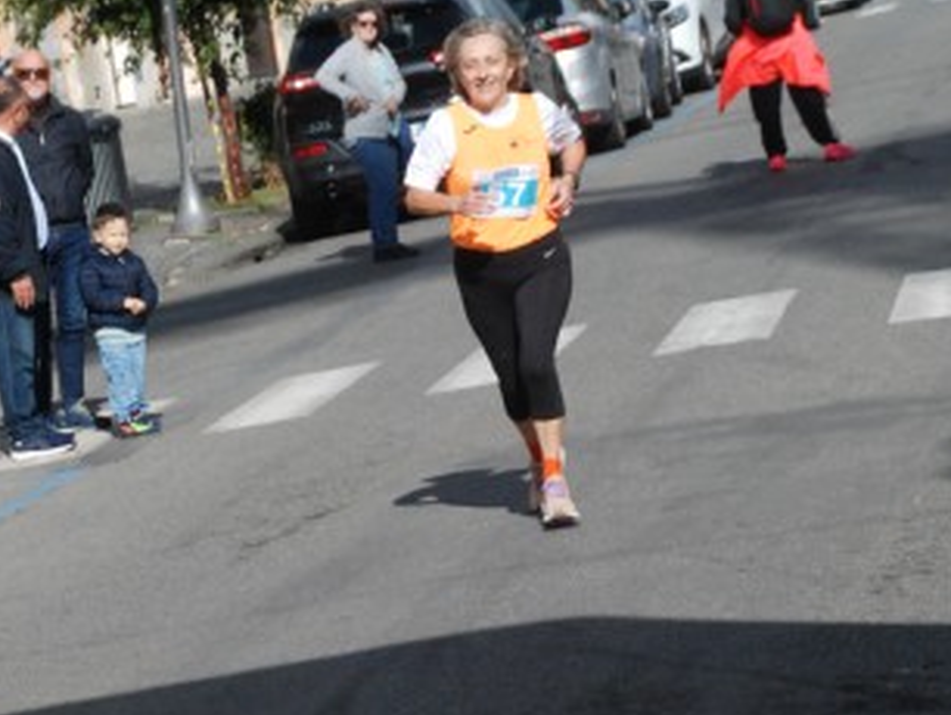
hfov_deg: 10.6
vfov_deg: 7.9
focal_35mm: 187
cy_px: 528
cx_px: 468
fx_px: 5141
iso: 1000
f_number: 8
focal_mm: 66
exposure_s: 1/2000
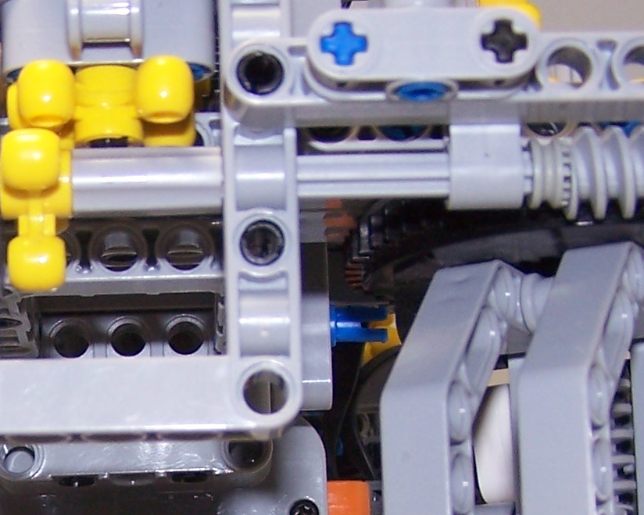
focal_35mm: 116
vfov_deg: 13.0
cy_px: 560
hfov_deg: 16.4
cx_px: 97
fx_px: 2211
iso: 80
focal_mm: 6.3
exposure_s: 1/60
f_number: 2.8
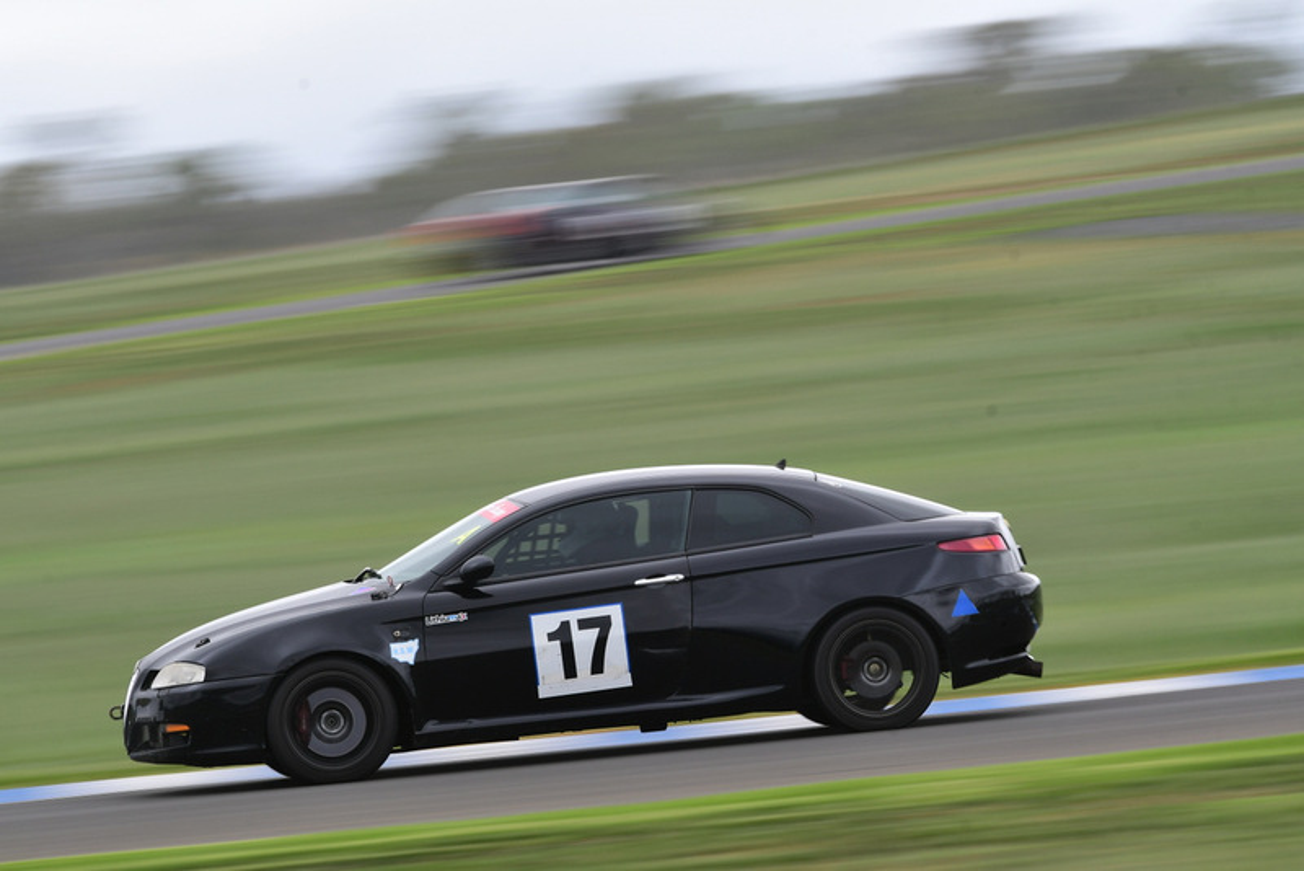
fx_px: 14674
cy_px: 436
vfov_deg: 3.4
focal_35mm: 405
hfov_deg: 5.1
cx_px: 652
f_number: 13
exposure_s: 1/60
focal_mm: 270
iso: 160
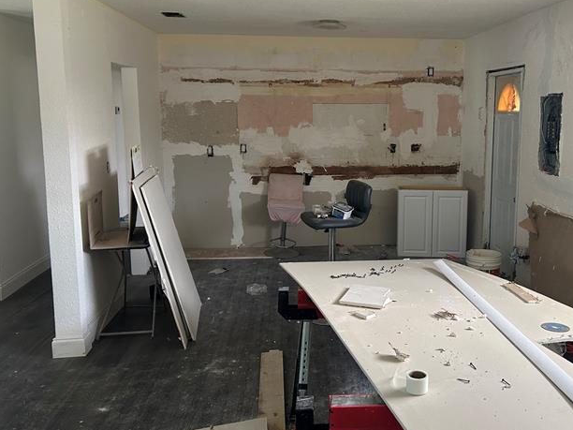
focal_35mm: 34
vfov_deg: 41.6
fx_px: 563
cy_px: 178
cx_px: 358
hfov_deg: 53.4
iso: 125
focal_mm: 5.7
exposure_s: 1/117
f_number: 1.5
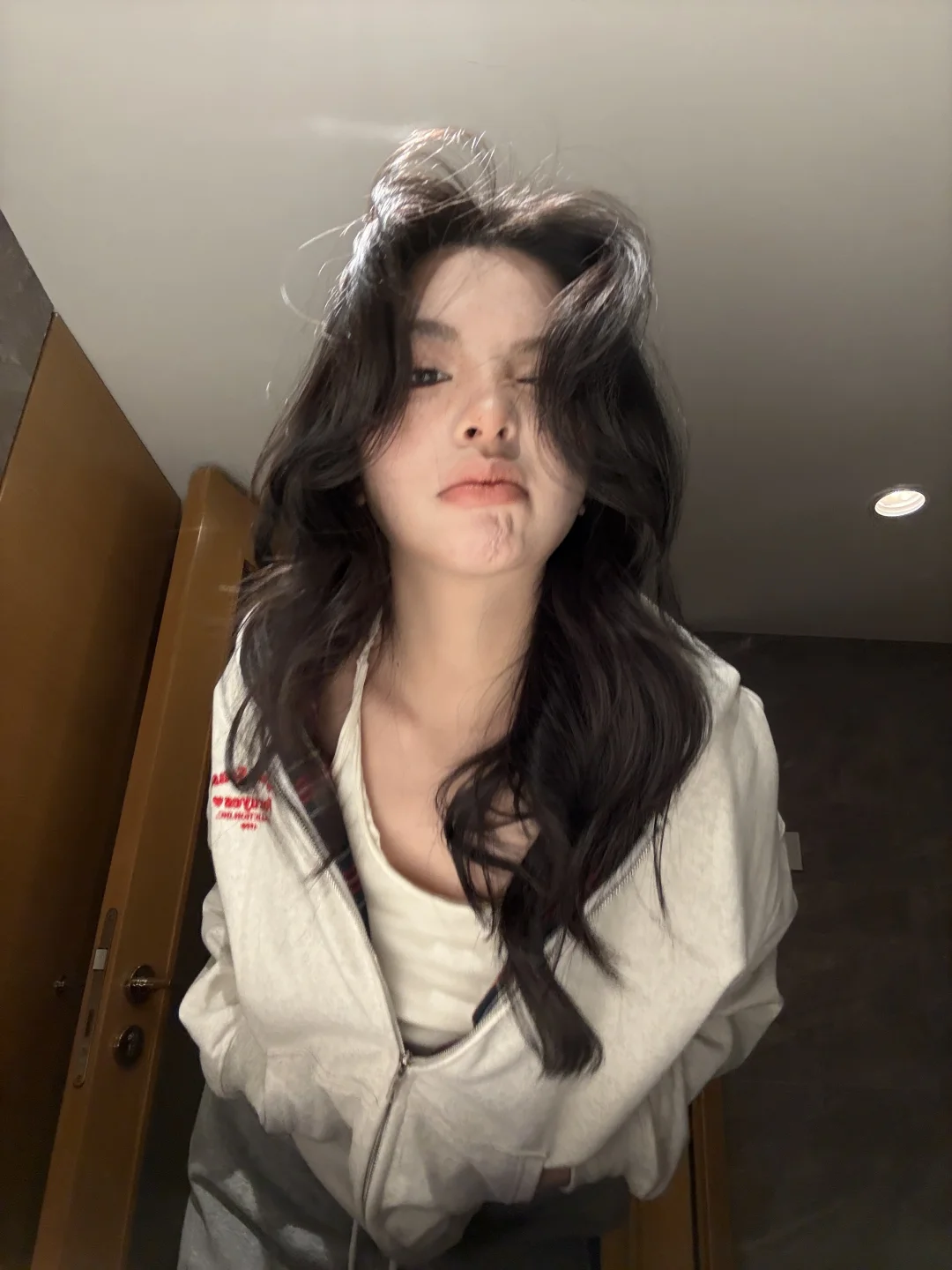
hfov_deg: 58.9
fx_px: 843
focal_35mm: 23
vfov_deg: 73.9
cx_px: 476
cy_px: 635
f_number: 1.9
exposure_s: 1/33
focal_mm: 2.69
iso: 250
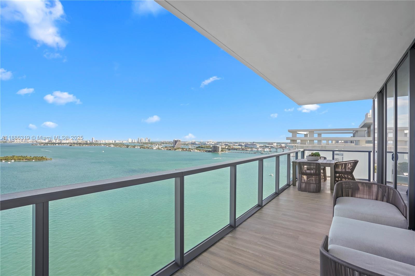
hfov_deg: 96.7
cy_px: 138
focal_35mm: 16
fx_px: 184
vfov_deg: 73.7
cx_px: 208
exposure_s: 1/25
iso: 100
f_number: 9
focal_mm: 16
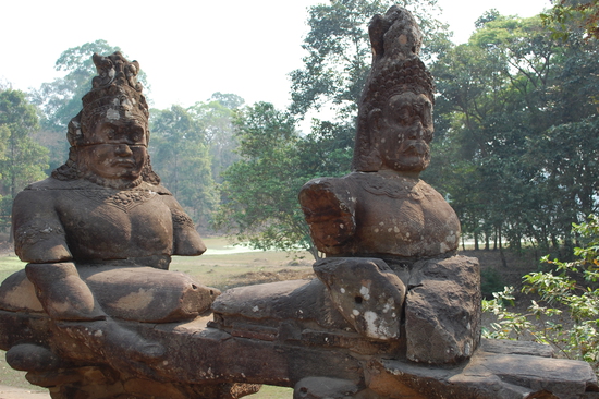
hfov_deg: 49.6
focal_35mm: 39
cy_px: 200
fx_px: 649
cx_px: 300
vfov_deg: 34.2
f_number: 6.3
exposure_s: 1/160
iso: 200
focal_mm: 26
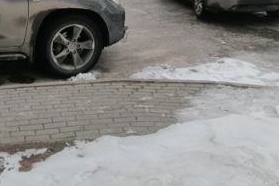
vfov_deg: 20.7
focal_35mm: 62
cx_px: 126
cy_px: -27
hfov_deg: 32.4
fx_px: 480
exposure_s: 1/100
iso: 50
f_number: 1.8
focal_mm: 3.95
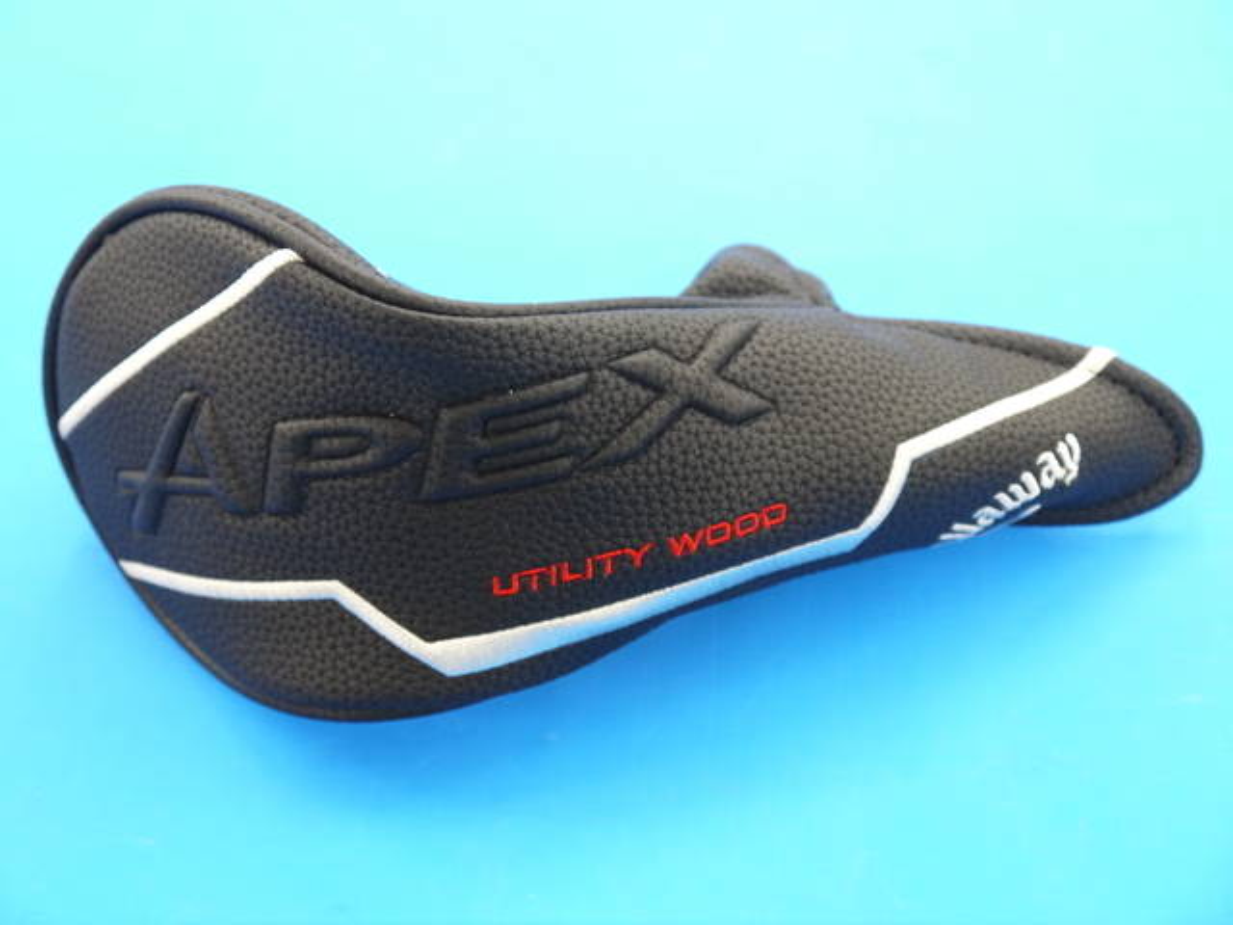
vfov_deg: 29.1
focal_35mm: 50
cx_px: 616
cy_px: 462
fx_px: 1781
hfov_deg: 38.2
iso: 800
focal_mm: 25
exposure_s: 1/50
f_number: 4.6
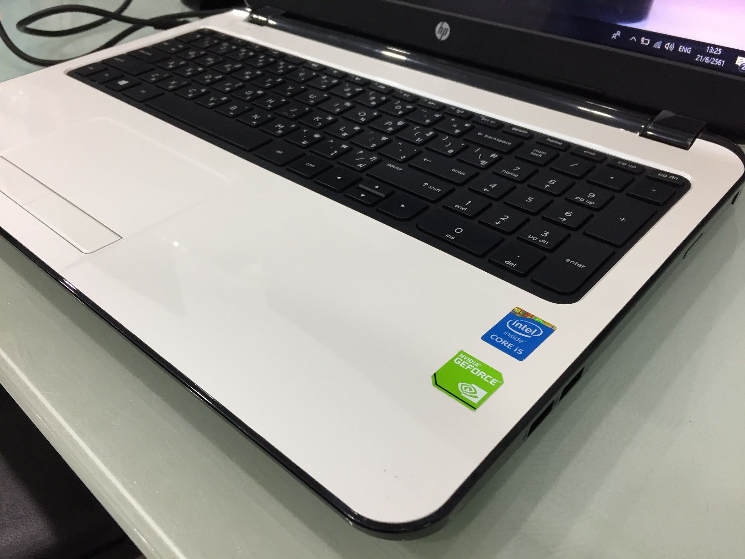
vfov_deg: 48.2
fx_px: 624
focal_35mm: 29
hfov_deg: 61.7
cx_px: 372
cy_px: 280
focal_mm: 4.15
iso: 64
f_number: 2.2
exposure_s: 1/33
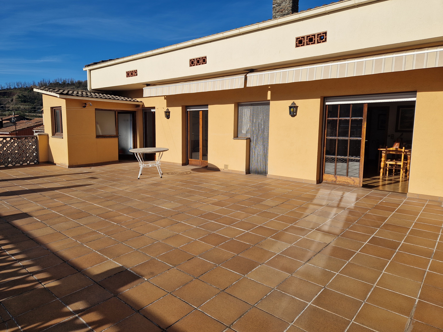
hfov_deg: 73.9
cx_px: 222
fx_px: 294
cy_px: 166
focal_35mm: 23
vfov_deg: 58.9
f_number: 1.8
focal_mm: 5.4
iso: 50
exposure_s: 1/2736
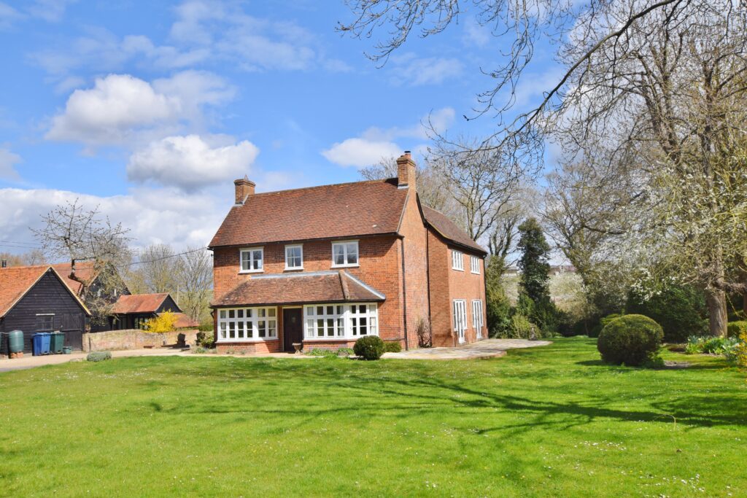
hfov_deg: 61.9
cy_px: 249
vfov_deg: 43.6
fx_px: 623
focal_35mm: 30
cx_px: 374
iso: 200
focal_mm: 20
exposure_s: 1/320
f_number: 9
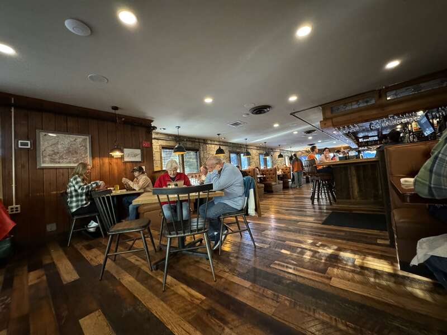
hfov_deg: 102.1
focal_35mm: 14
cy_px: 168
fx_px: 181
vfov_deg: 85.7
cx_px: 224
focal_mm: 2.22
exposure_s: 1/60
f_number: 2.2
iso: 1000
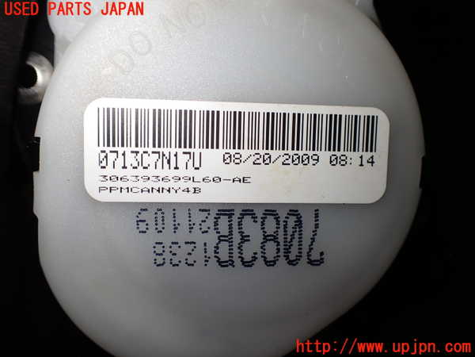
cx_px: 238
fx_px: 412
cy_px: 178
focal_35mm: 30
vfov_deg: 46.8
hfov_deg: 60.0
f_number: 2.3
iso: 100
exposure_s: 1/125
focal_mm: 5.4
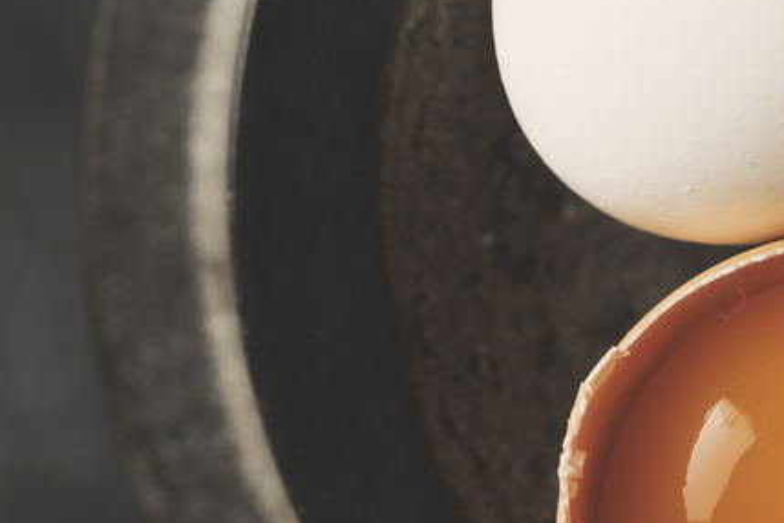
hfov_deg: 7.8
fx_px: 5727
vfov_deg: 5.2
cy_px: 376
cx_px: 342
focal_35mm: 263
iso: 50
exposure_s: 1/40
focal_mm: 90
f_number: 4.5
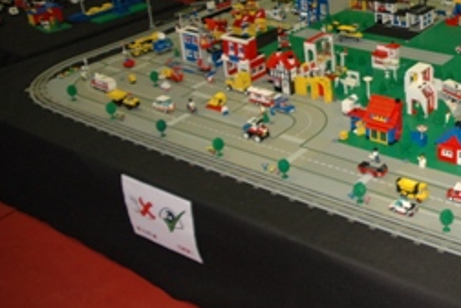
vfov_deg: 27.9
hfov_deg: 38.9
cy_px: 101
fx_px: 615
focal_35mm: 48
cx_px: 391
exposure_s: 1/60
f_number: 3.5
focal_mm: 18
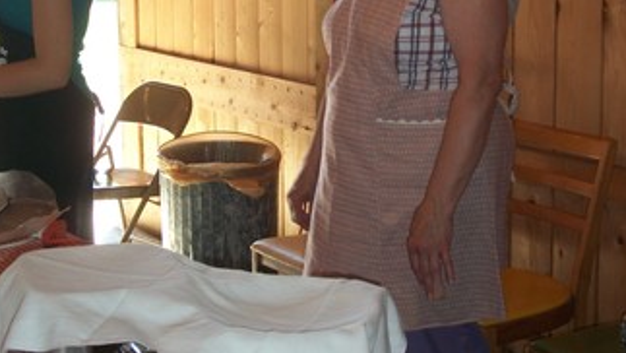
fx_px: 1345
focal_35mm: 81
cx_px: 312
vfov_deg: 14.8
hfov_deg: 26.2
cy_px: 58
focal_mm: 8.8
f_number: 3.6
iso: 80
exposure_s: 1/40
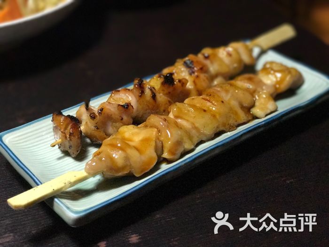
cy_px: 124
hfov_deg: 33.8
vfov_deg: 25.7
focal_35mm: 57
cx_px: 164
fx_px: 542
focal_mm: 6.6
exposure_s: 1/50
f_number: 2.8
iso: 640
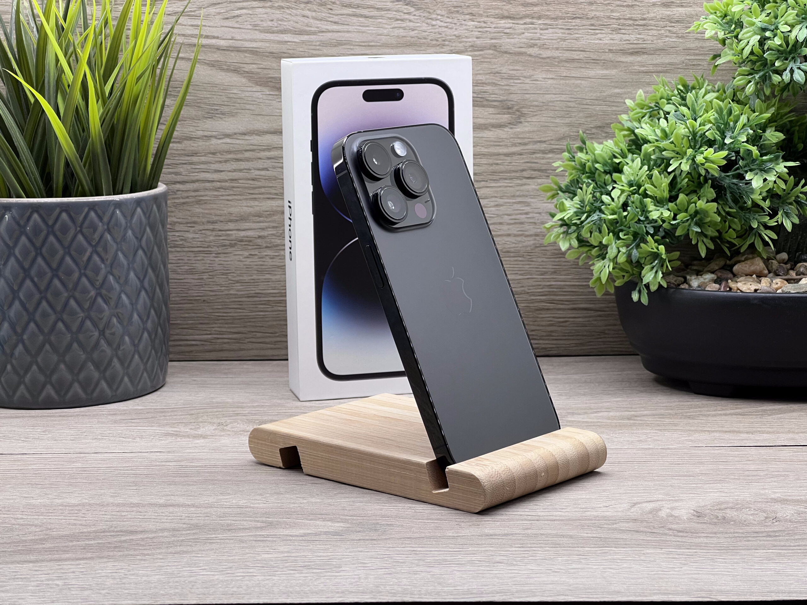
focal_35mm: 77
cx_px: 404
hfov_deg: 25.3
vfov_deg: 19.1
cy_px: 302
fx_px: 1795
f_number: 2.8
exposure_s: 1/100
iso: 80
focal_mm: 9
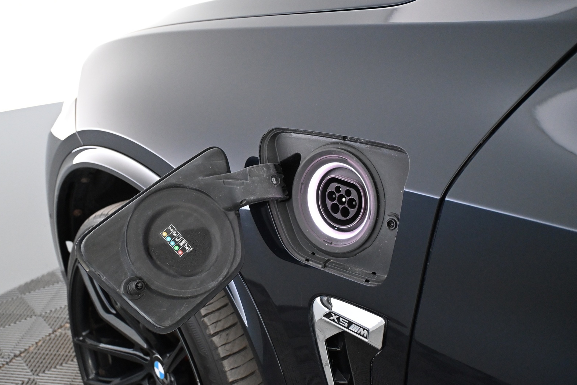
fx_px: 545
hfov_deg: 55.8
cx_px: 287
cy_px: 192
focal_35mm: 34
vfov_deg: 38.9
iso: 3200
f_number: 4
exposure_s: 1/80
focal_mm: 22
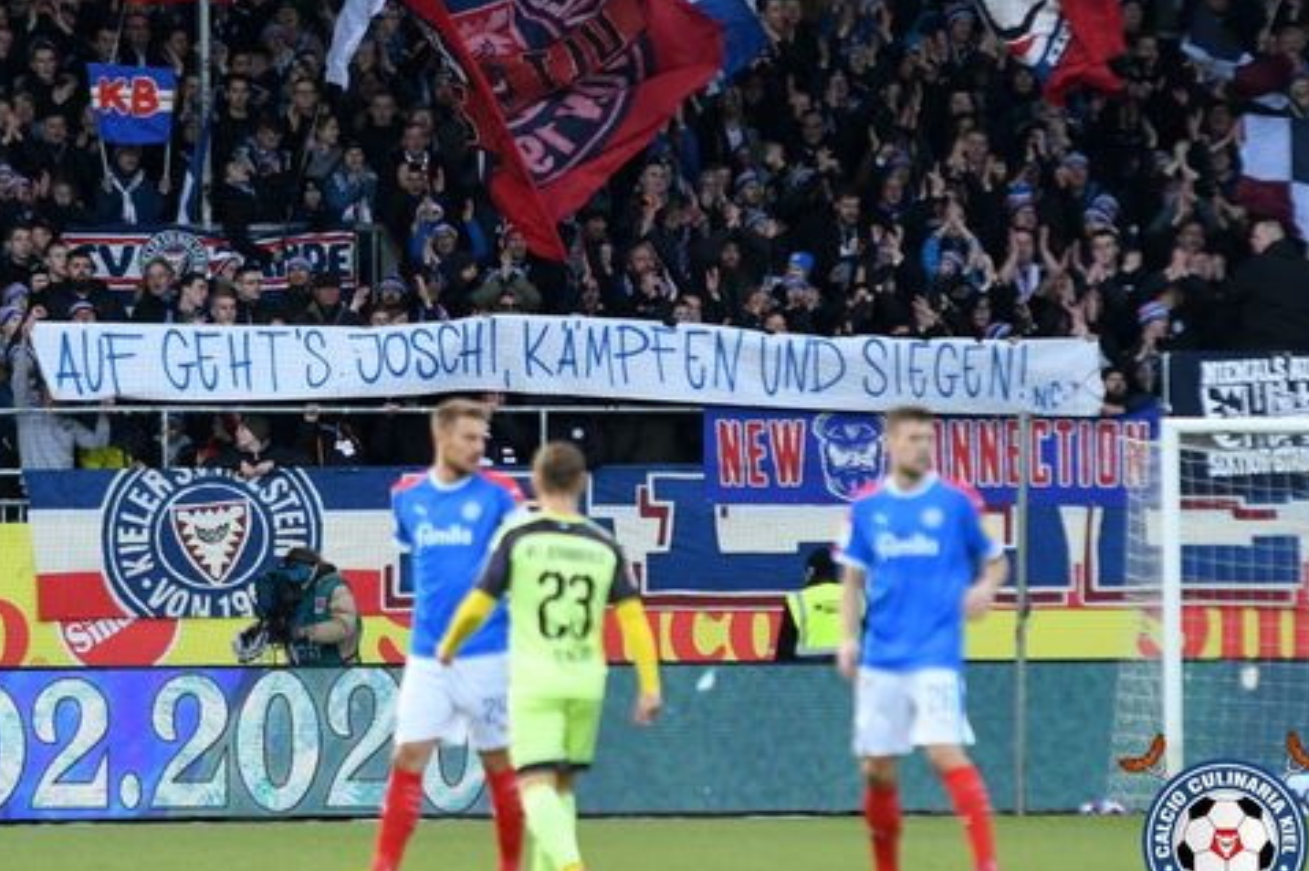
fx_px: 13008
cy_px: 452
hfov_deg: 5.8
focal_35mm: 358
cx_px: 594
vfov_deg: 3.8
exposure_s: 1/1250
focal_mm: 200
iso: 800
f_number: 3.5
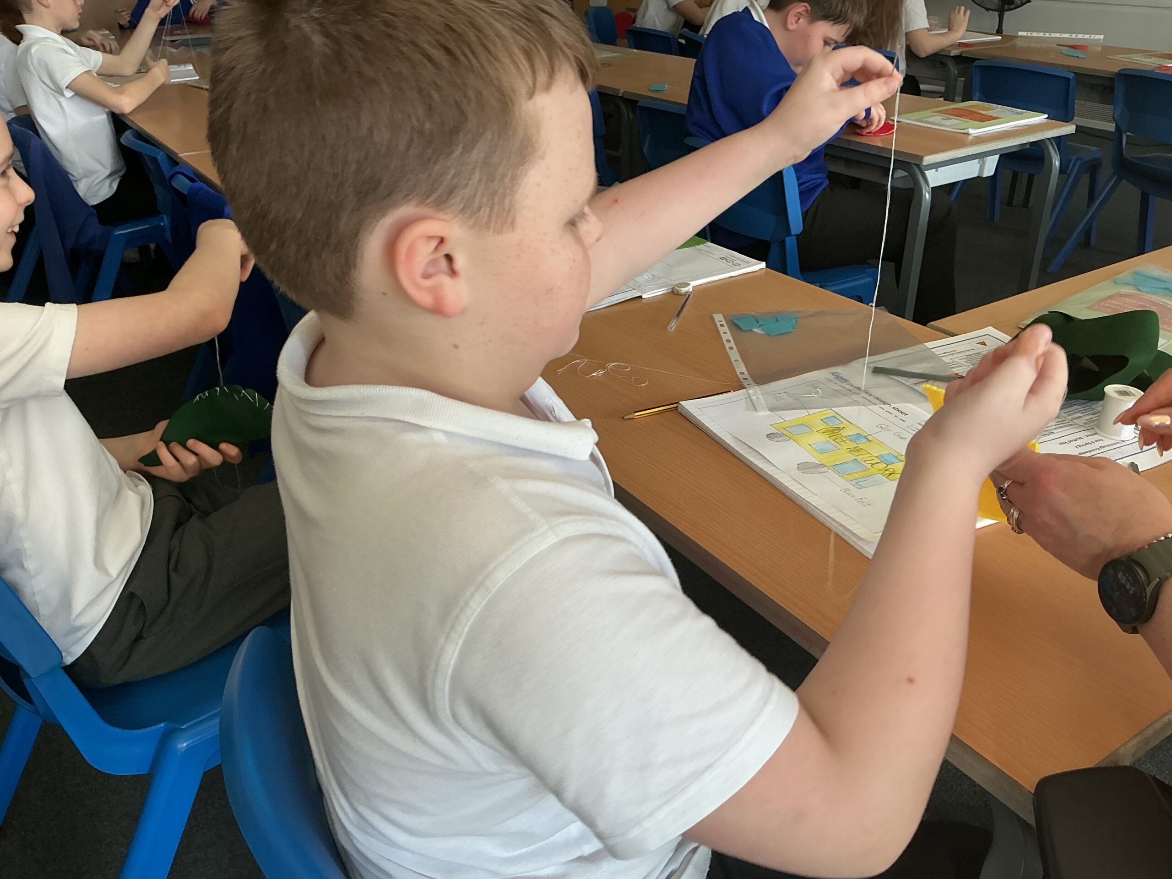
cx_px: 586
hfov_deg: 61.7
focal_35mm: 29
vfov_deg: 48.2
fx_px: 982
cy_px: 440
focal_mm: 3
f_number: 1.8
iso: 64
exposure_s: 1/60
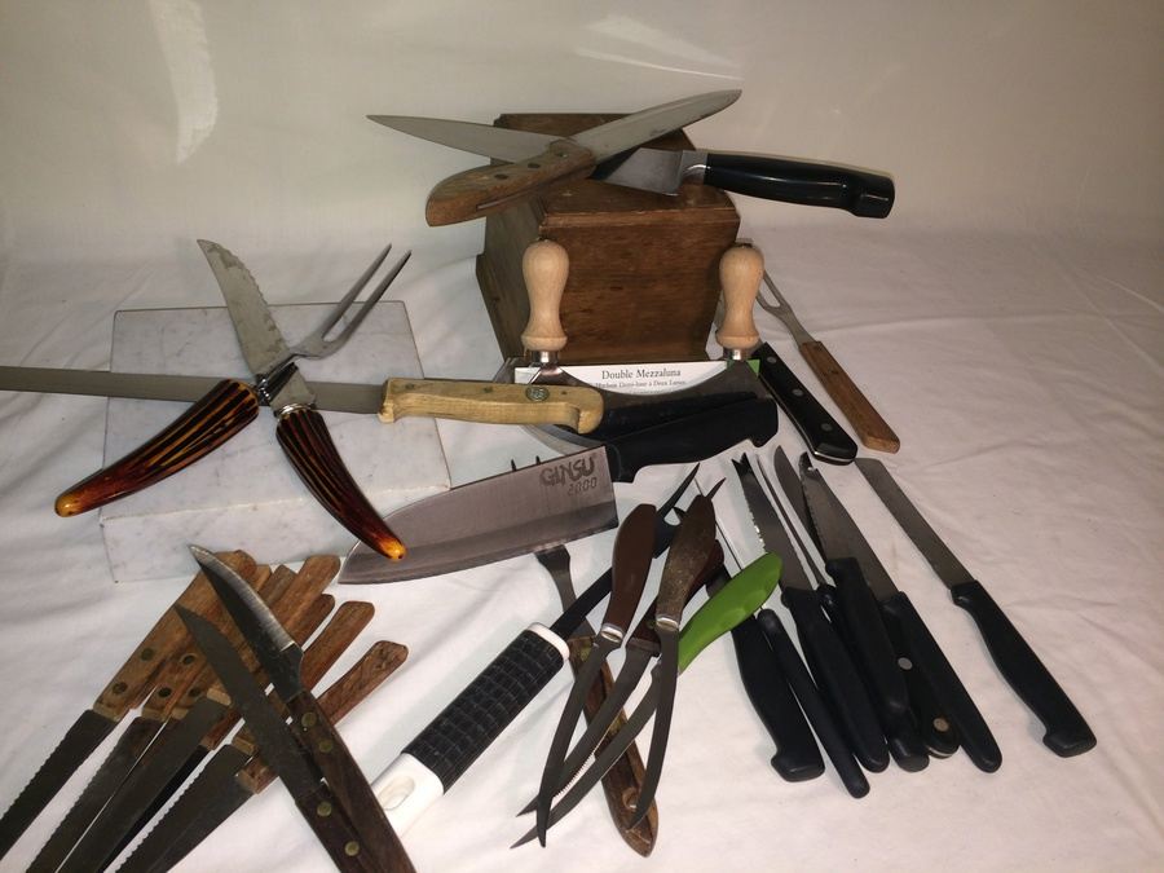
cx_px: 582
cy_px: 436
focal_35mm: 30
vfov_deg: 46.8
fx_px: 1009
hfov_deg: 60.0
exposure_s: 1/30
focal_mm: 4.12
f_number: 2.2
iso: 40
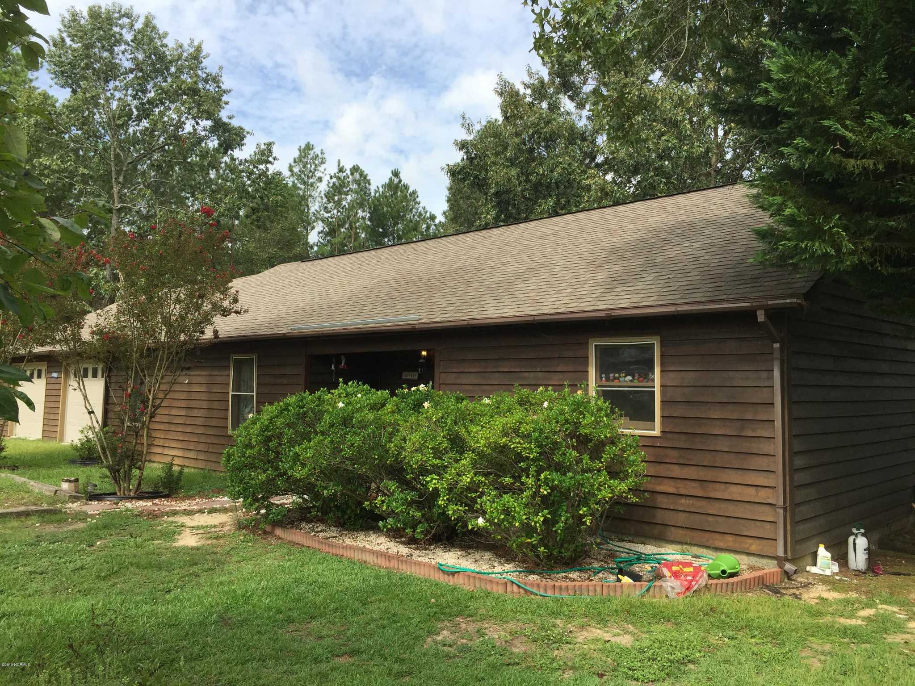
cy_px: 343
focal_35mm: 29
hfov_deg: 61.7
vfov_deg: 48.2
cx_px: 458
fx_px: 767
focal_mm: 4.15
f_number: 2.2
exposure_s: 1/964
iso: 32
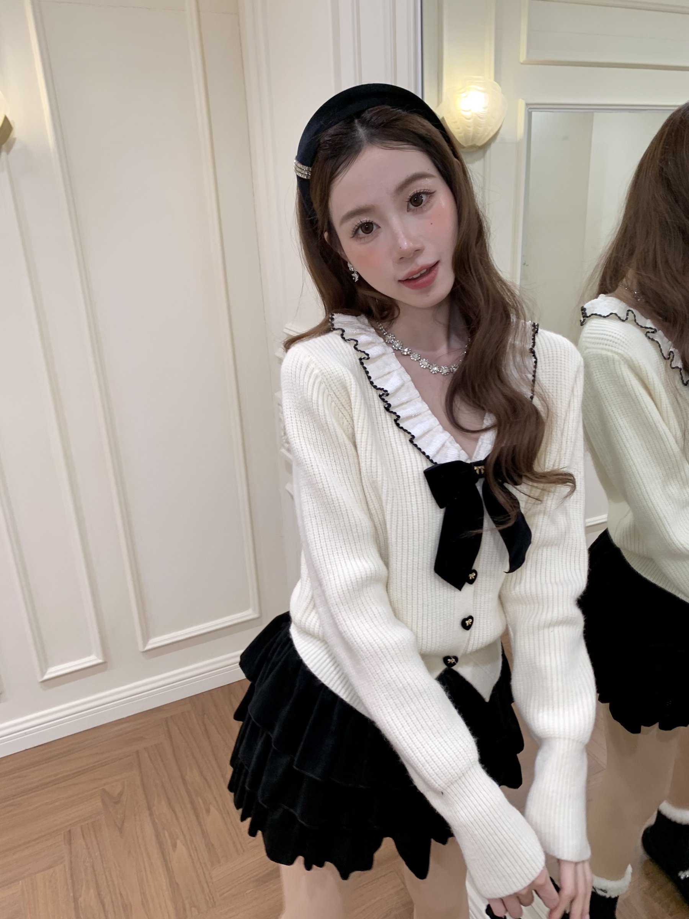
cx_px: 344
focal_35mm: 26
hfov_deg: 53.1
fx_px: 690
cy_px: 460
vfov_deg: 67.3
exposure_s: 1/50
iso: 50
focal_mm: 4.25
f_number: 1.8
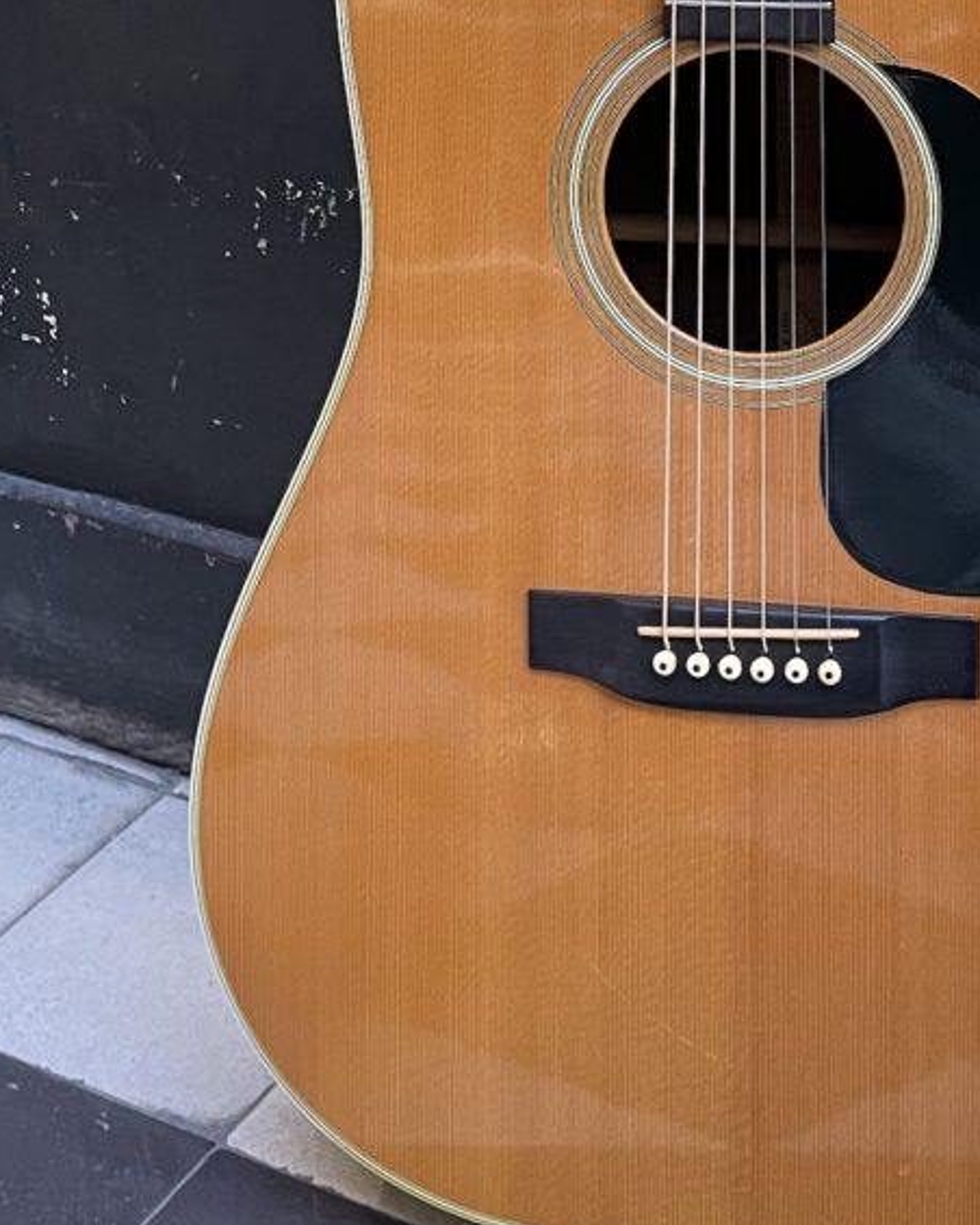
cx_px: 707
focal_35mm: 69
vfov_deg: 25.0
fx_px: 2502
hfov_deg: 22.0
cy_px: -210
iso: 200
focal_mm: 4.2
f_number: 1.6
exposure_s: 1/50
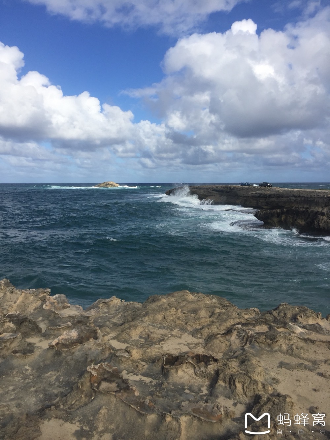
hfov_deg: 48.2
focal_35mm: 29
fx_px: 369
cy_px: 220
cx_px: 165
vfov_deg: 61.7
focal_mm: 4.15
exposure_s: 1/3049
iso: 32
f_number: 2.2
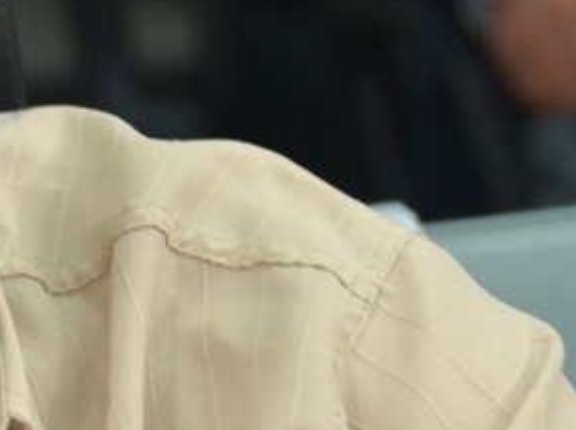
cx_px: 245
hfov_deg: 2.2
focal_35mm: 905
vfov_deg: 1.6
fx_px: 15040
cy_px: 472
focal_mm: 112
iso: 450
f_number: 5.3
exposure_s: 1/60
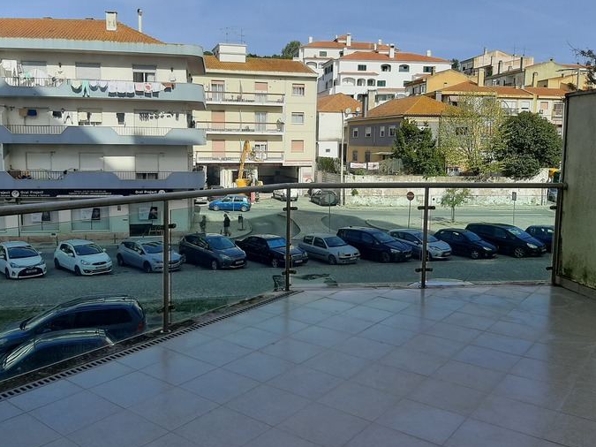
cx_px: 266
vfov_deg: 44.1
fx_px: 551
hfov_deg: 56.7
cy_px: 215
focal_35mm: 32
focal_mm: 3.93
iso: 40
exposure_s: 1/2165
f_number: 1.7
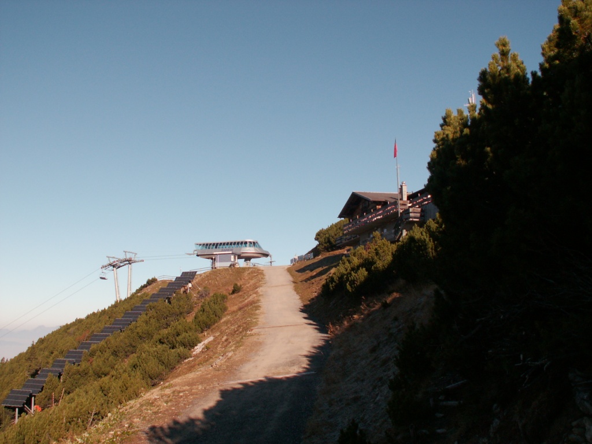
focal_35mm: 35
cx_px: 296
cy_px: 222
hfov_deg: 52.6
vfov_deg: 40.7
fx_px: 599
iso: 50
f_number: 4
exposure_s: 1/640
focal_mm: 5.86
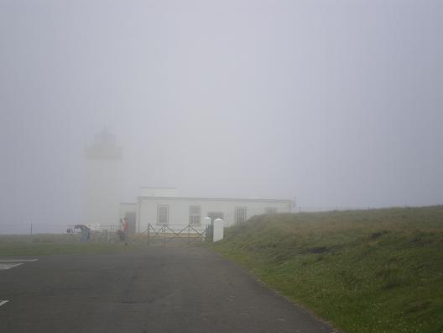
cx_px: 222
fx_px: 1113
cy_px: 166
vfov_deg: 17.0
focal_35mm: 87
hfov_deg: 22.5
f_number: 7.2
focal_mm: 14.3
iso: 64
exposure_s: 1/160
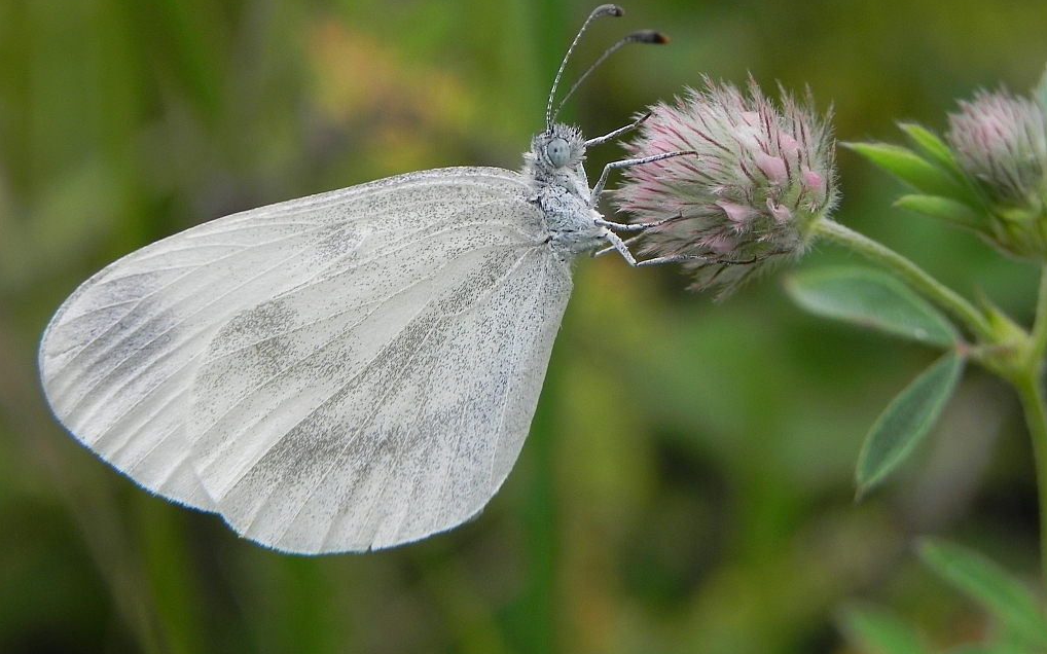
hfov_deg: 18.6
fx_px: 3195
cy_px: 267
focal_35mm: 112
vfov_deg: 11.7
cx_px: 525
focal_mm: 18.8
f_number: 4
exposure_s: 1/191
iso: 160
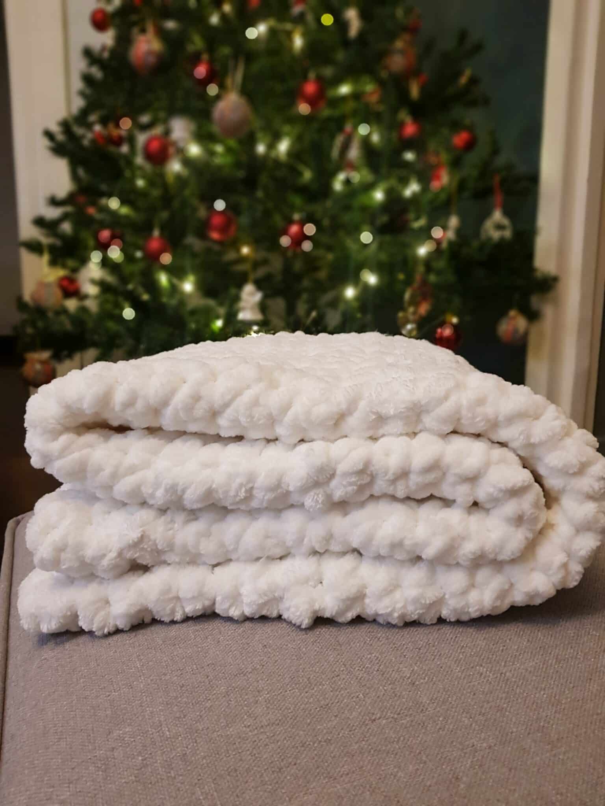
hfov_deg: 53.1
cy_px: 403
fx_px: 606
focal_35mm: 26
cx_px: 302
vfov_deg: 67.3
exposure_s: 1/11
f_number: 1.7
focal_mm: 4.2
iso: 250
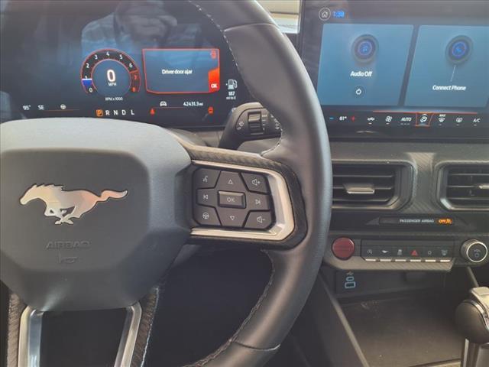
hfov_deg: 65.3
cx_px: 244
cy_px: 184
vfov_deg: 51.4
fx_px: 381
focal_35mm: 27
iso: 64
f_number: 1.9
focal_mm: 3.58
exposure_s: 1/40
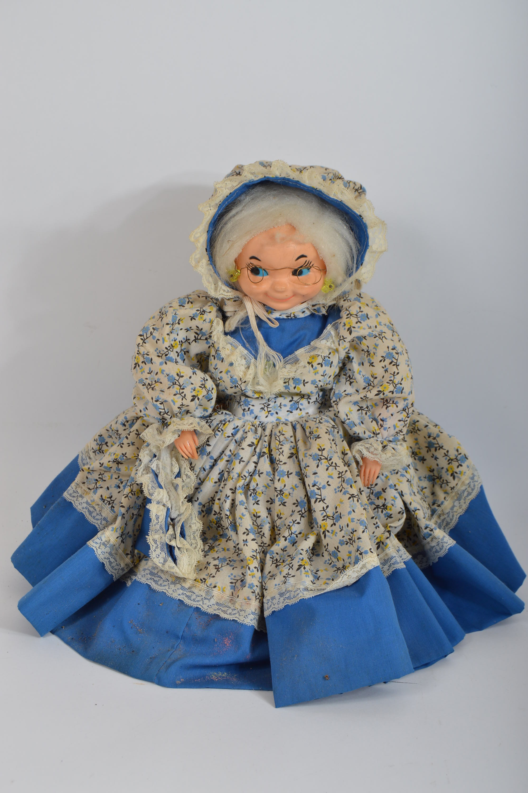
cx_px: 264
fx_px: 1388
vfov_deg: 31.9
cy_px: 396
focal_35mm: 63
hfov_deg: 21.5
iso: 100
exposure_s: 1/160
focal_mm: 42
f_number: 9
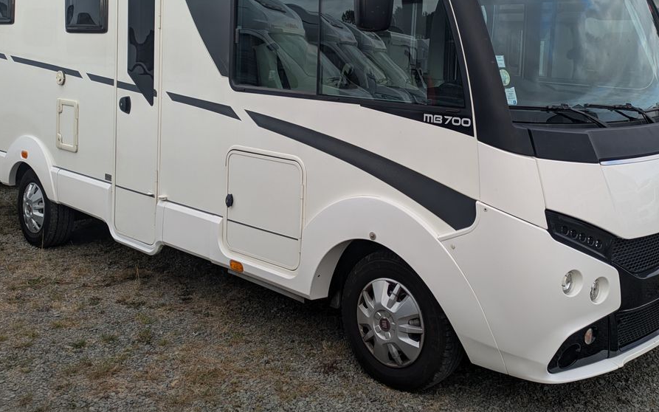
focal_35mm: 38
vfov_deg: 32.7
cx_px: 363
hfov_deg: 51.5
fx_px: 682
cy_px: 88
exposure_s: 1/867
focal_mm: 5.43
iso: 52
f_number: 1.89
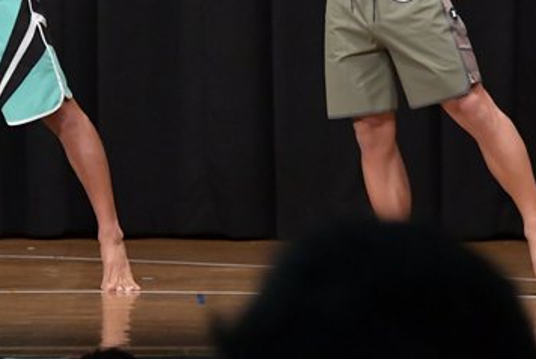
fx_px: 7286
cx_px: 94
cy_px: -23
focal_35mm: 489
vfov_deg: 2.8
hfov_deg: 4.2
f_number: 5.6
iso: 6400
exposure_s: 1/400
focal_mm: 150
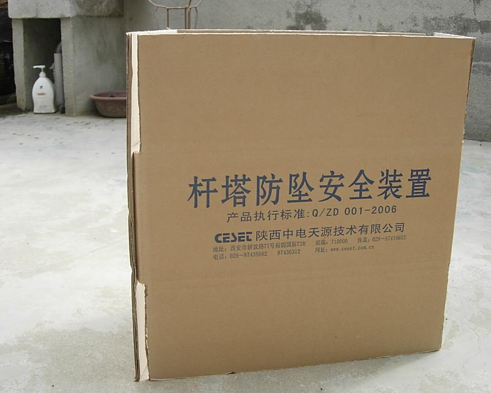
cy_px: 196
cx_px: 238
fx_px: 625
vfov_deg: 34.9
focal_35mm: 43
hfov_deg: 42.9
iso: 79
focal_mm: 8.5
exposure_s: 1/249
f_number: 2.9
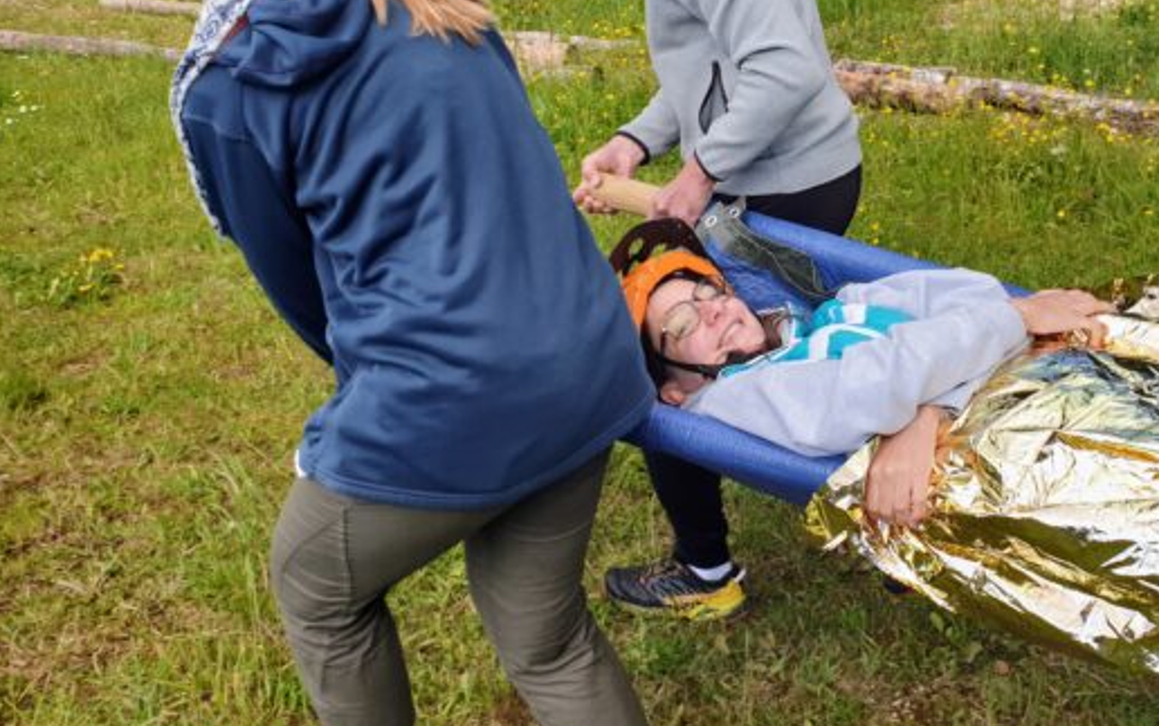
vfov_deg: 30.5
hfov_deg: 47.1
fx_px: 1296
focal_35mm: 41
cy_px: 144
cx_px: 806
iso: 50
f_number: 2.4
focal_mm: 4.3
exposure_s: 1/526
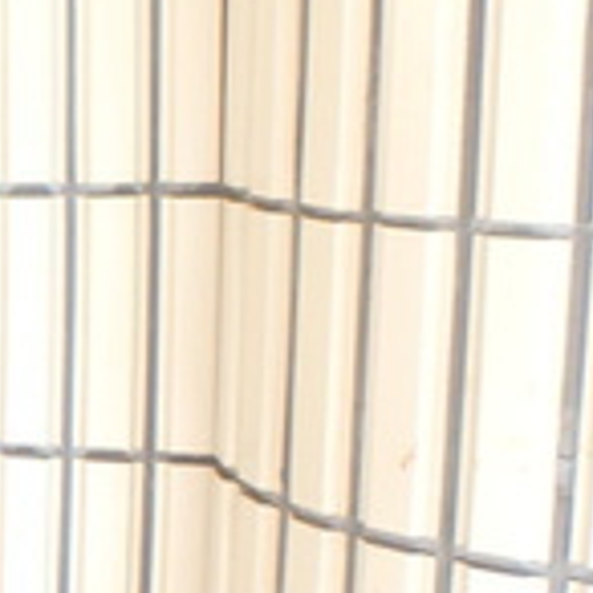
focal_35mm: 89
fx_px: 1725
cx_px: -630
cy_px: 294
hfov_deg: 15.3
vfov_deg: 19.5
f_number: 3.5
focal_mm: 3.7
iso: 200
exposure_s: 1/50
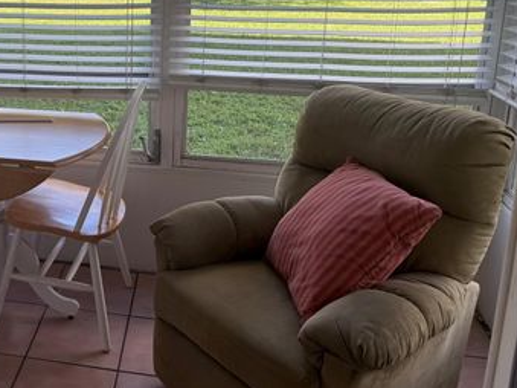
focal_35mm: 42
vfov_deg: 33.3
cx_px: 67
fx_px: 627
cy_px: 74
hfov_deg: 41.8
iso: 80
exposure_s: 1/470
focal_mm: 6.76
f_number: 1.78
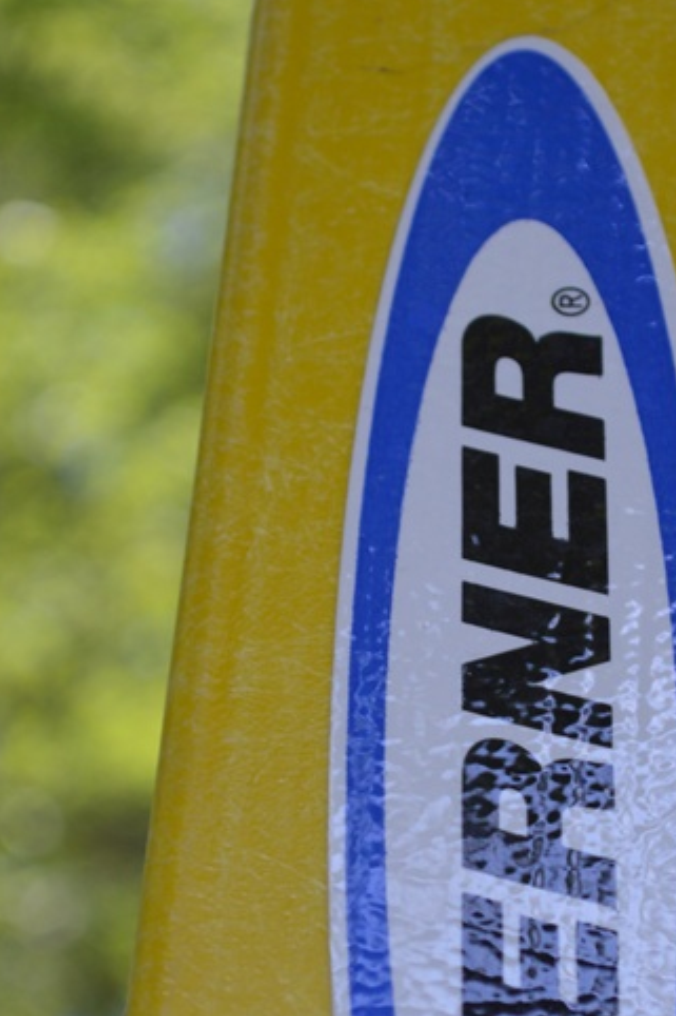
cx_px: 374
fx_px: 4821
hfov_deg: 8.0
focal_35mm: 171
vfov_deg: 12.0
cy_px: 771
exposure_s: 1/125
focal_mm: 55
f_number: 5.6
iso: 140
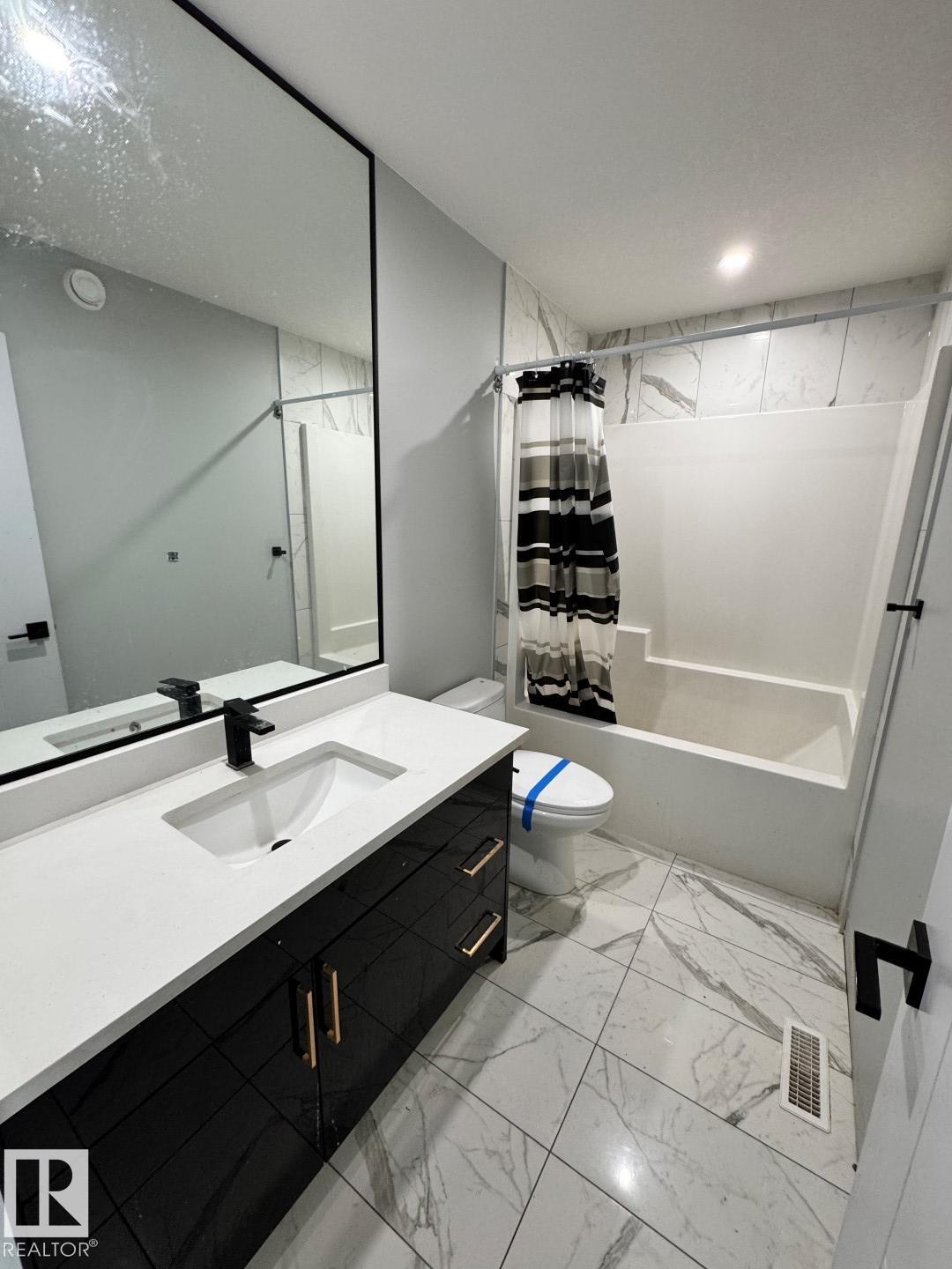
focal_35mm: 14
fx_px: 513
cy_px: 634
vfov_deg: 102.1
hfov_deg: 85.7
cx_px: 476
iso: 200
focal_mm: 2.22
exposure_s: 1/60
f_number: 2.2
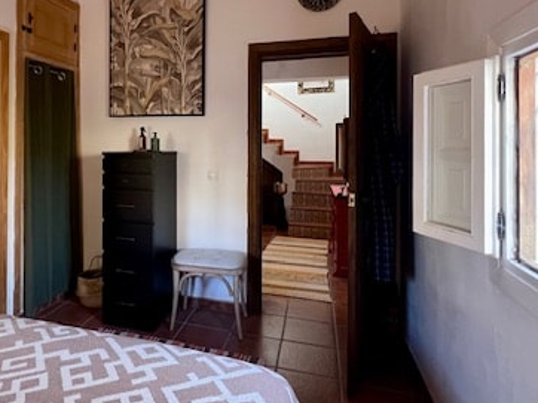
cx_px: 181
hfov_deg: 71.9
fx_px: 357
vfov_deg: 57.8
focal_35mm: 23
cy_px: 141
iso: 500
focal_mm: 1.57
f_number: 1.8
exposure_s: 1/50
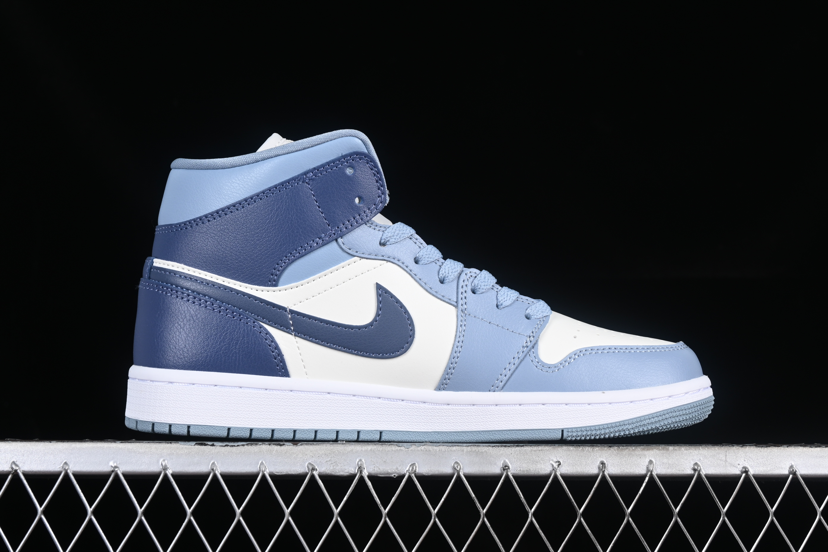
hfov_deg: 27.0
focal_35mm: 75
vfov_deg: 18.2
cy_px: 276
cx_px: 414
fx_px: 1725
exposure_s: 1/80
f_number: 8
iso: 160
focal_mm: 50
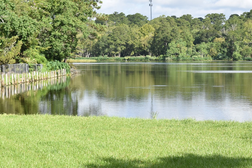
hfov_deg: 19.1
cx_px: 230
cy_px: 109
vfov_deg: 13.0
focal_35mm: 105
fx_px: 735
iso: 200
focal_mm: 38
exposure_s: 1/320
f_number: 9
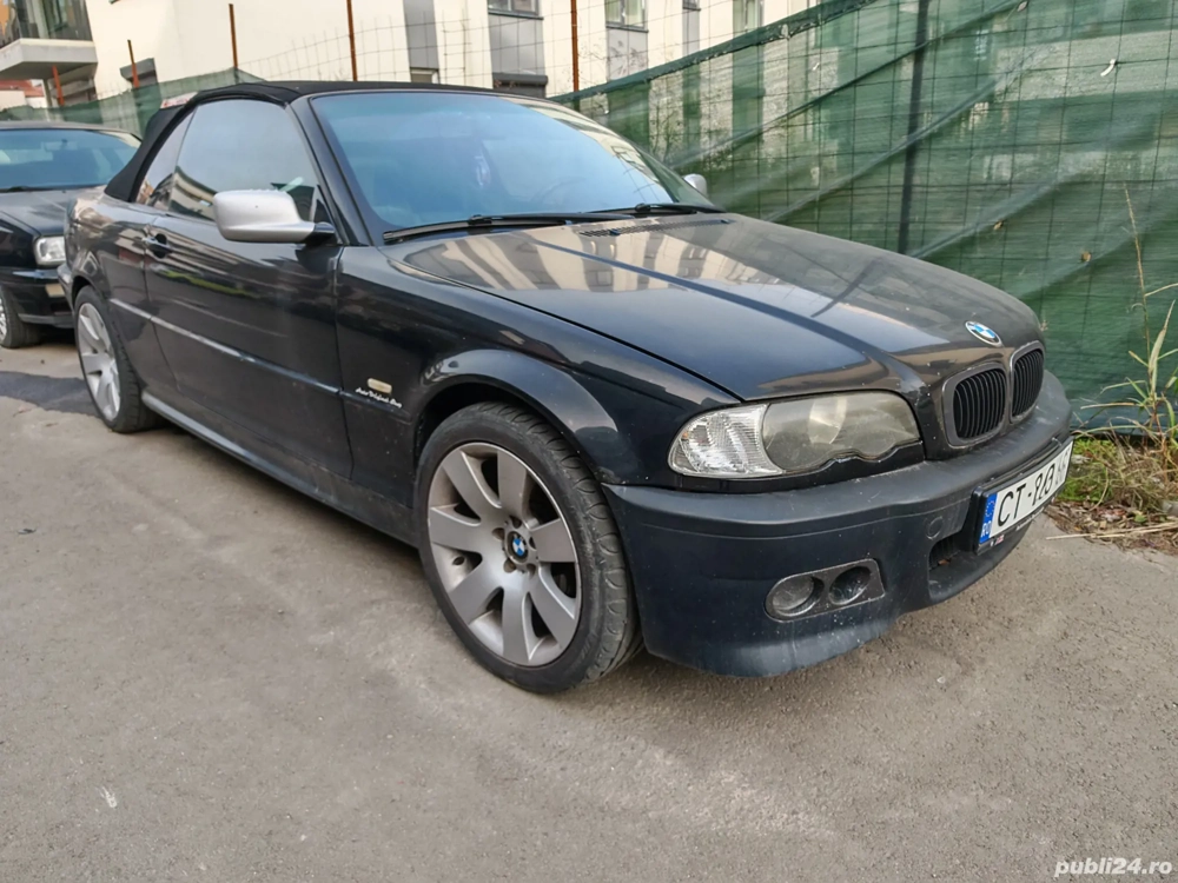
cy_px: 442
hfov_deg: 71.6
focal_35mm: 24
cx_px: 589
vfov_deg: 56.8
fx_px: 817
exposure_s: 1/2200
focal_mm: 6.83
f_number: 2
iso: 100
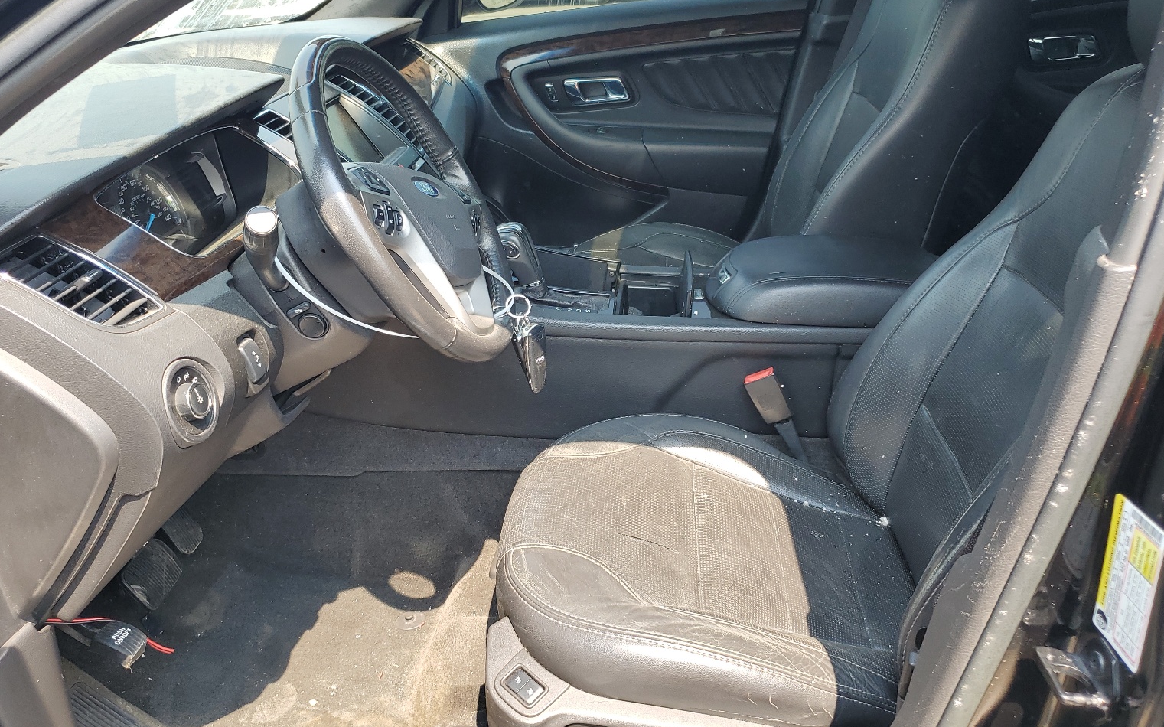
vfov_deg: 43.1
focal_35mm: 29
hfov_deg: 64.6
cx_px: 575
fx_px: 920
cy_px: 364
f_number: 1.5
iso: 50
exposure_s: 1/333
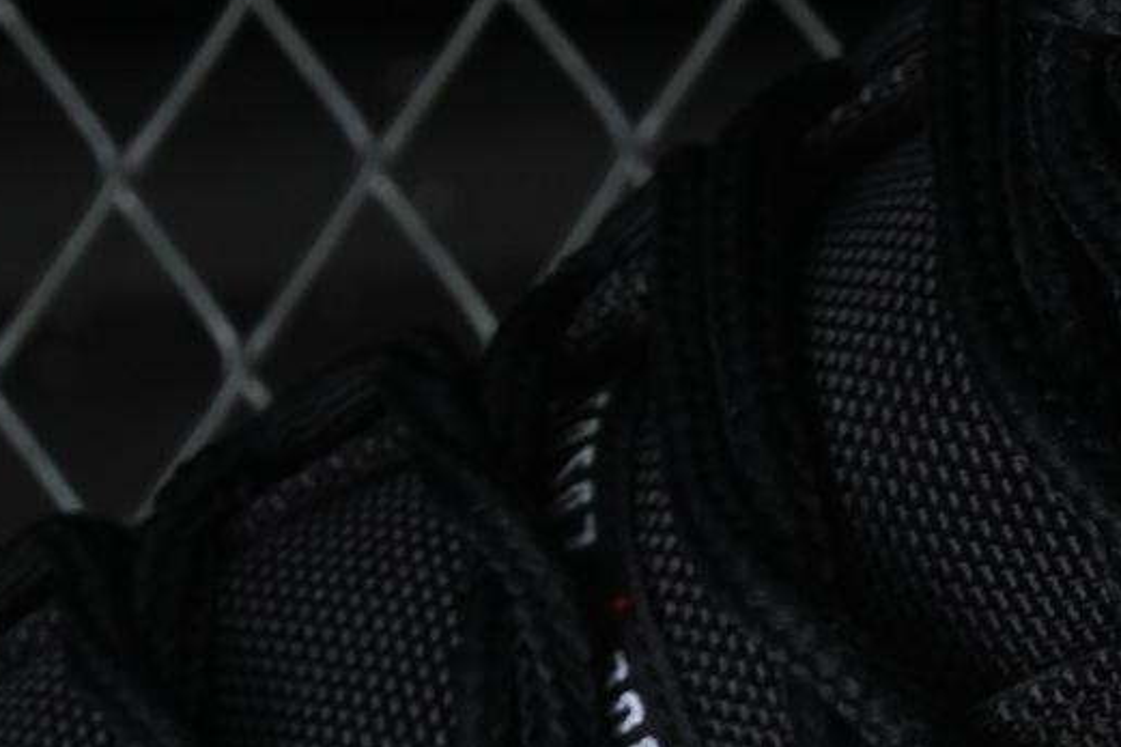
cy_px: 1274
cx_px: 1104
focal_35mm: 401
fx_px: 12482
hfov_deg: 5.1
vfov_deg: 3.4
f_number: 6.3
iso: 160
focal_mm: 50
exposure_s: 1/50
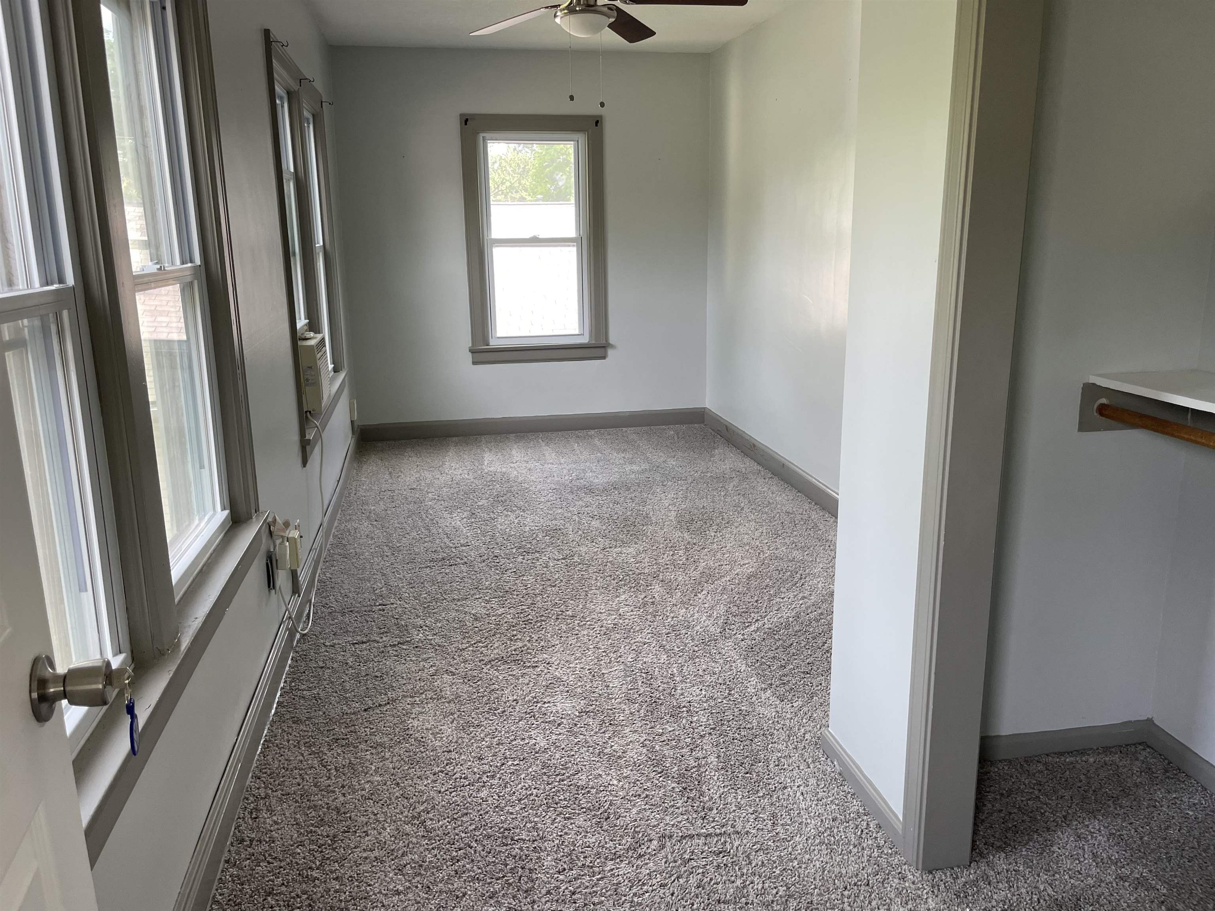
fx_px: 913
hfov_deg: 67.3
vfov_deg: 53.1
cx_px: 608
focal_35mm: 26
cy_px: 456
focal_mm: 4.2
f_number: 1.6
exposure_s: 1/121
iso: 125
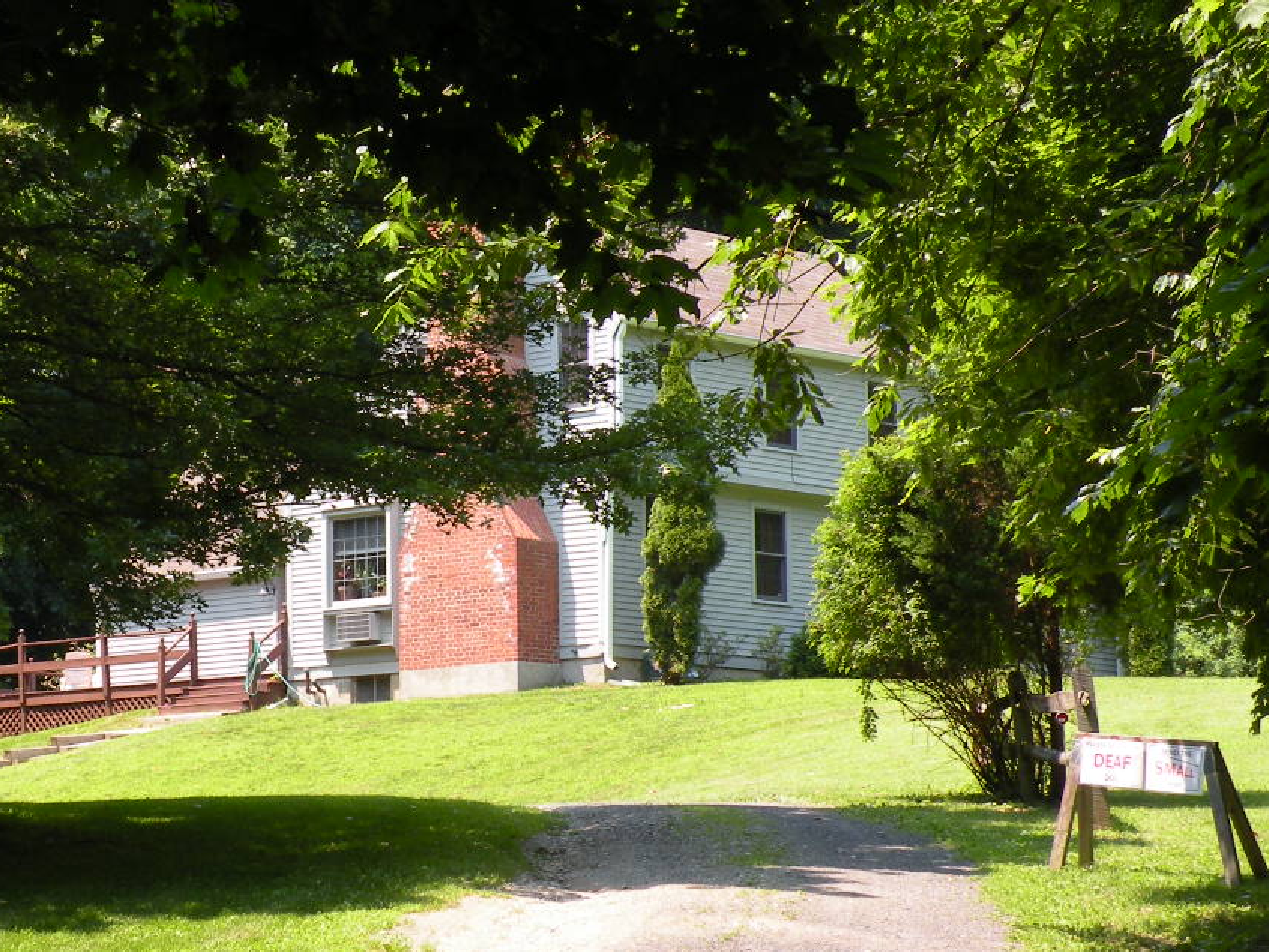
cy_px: 481
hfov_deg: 18.4
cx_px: 345
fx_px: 3886
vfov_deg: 14.0
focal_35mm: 106
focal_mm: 9.8
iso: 64
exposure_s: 1/134
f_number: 4.5
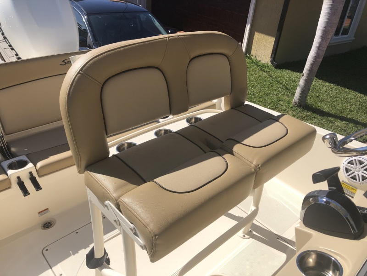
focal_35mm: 28
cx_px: 184
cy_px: 138
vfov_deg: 49.7
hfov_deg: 63.4
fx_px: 297
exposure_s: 1/2667
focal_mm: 3.99
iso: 20
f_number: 1.8
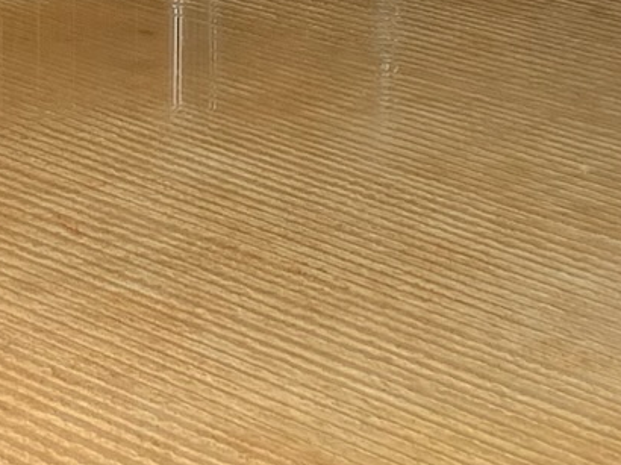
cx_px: -480
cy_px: -579
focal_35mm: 130
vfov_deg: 10.2
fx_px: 2331
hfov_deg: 13.6
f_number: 1.8
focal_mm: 4.25
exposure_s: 1/122
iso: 50
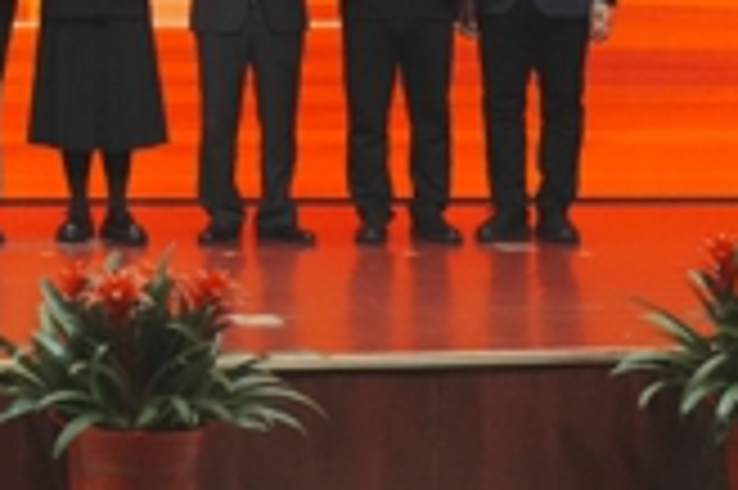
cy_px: -81
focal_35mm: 110
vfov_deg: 12.2
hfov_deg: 17.3
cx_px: -266
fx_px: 2253
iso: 12800
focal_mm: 30
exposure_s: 1/320
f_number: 14
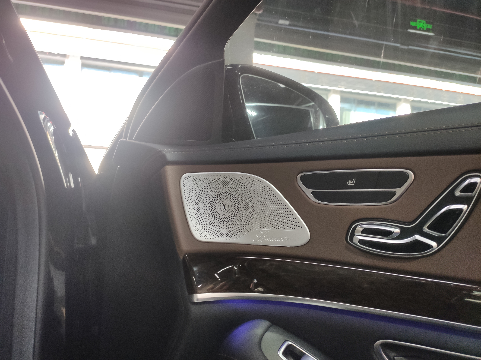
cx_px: 240
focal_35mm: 26
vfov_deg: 53.1
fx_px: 361
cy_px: 180
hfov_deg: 67.3
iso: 142
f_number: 1.75
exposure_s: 1/50
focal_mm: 4.75
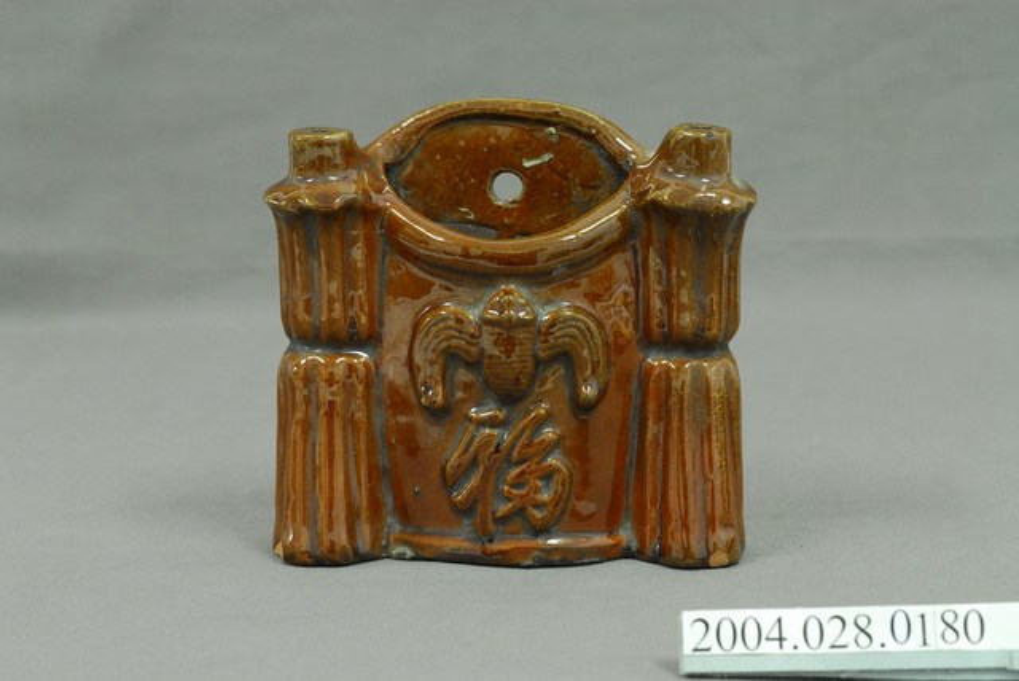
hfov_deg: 22.6
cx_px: 510
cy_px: 340
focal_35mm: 90
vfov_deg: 15.2
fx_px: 2550
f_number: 8
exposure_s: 1/8
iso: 1000
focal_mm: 60
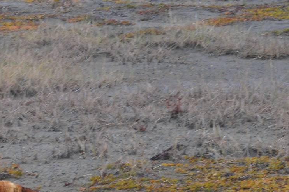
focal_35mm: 307
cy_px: 194
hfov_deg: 6.7
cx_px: -4
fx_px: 2462
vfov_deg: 4.5
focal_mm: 95
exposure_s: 1/125
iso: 450
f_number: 9
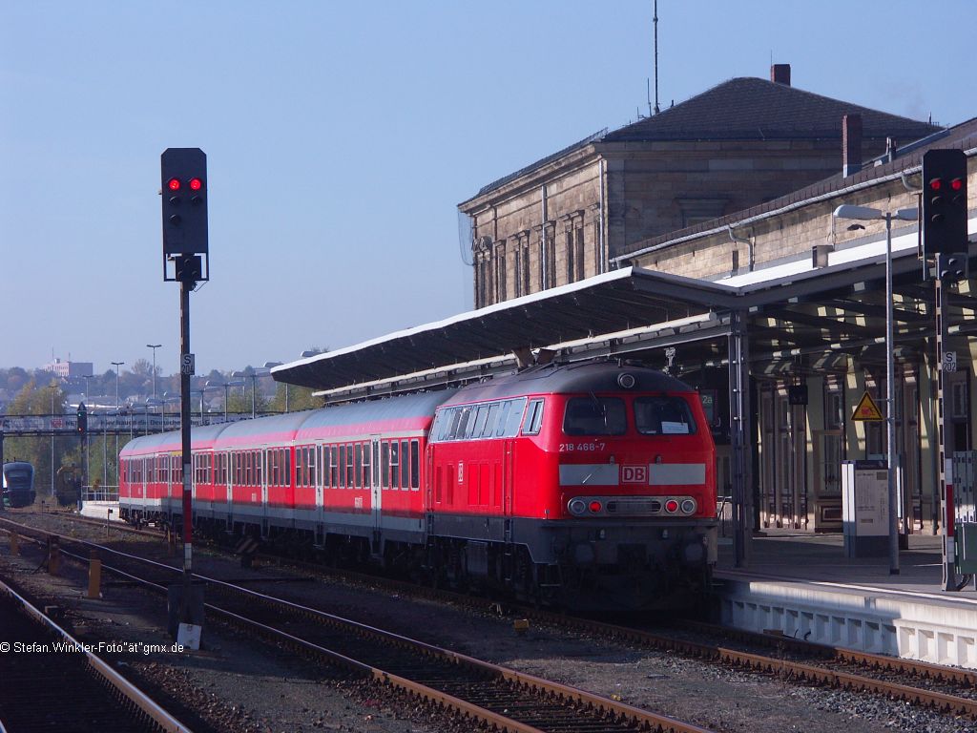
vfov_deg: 9.6
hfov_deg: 12.7
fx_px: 4375
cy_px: 366
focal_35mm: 155
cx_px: 488
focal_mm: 39.54
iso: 100
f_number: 5
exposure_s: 1/1000
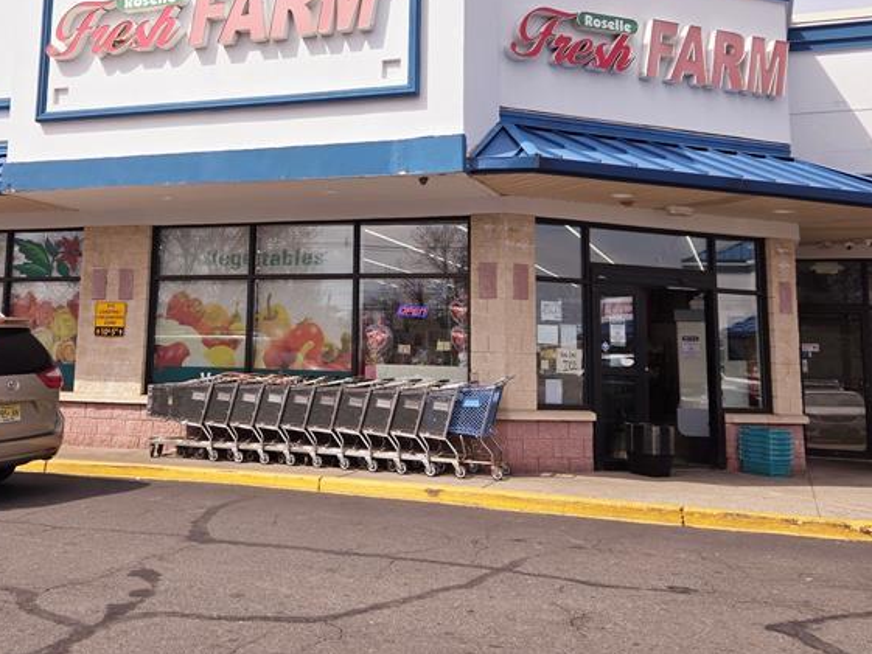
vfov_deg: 33.9
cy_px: 200
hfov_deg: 44.2
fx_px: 1058
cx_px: 303
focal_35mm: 42
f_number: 1.8
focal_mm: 5.4
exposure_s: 1/3151
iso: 25
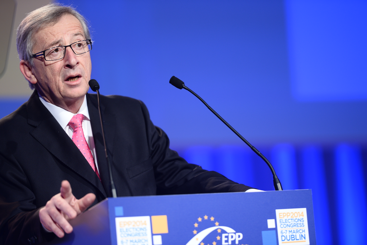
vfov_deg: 6.9
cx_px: 184
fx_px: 2038
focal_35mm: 200
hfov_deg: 10.3
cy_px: 122
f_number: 2.8
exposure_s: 1/200
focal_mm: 200
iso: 800
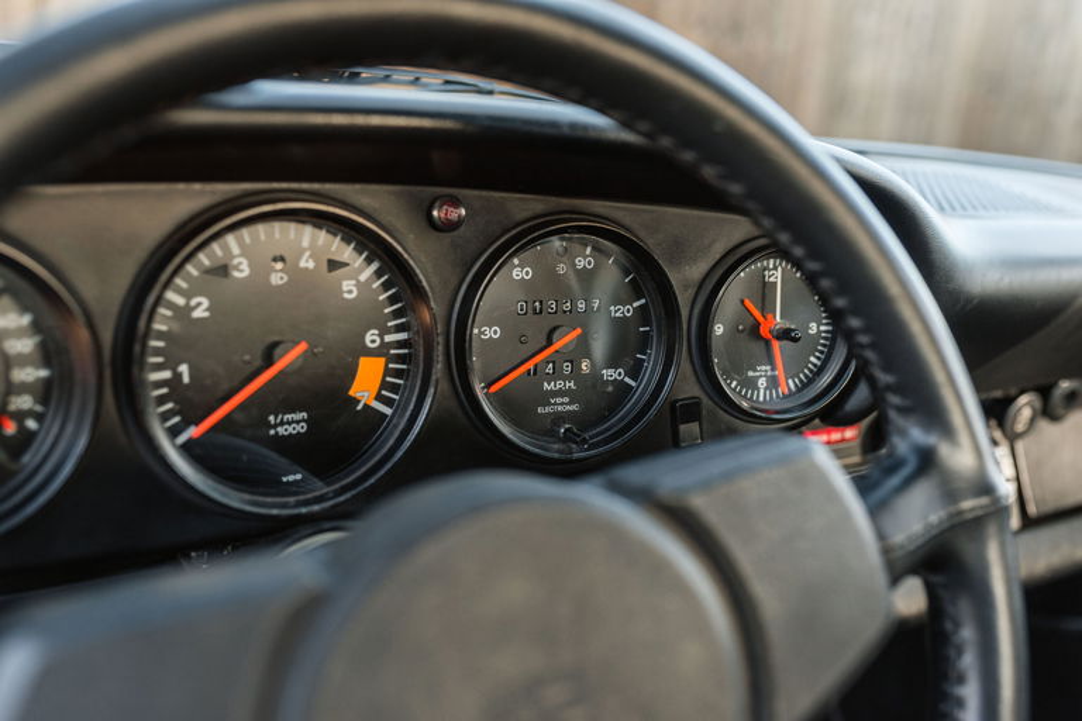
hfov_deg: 54.4
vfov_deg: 37.9
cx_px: 541
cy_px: 360
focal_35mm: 35
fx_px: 1052
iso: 500
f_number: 3.2
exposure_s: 1/125
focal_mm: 35
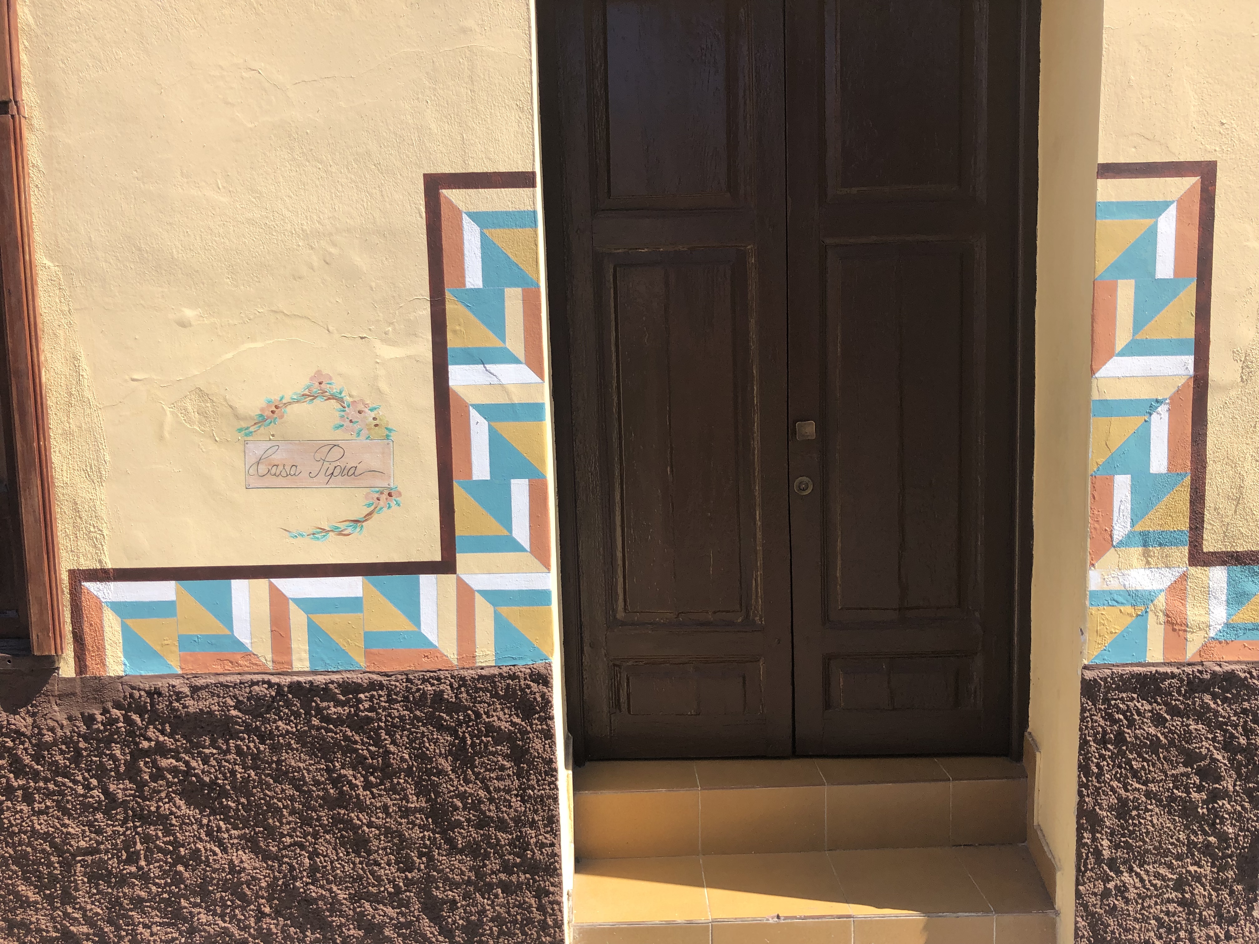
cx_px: 630
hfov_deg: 63.4
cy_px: 472
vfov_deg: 49.7
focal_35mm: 28
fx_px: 1018
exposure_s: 1/1091
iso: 20
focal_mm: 4
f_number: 1.8
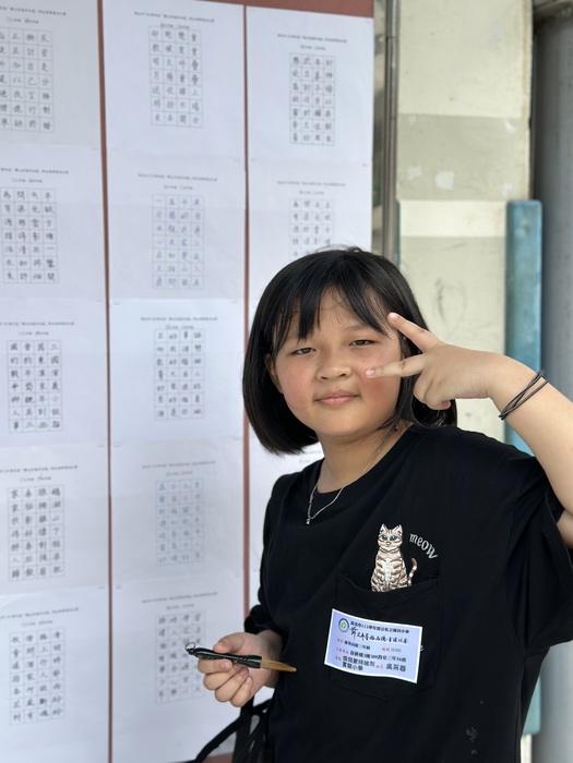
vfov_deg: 39.7
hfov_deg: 30.3
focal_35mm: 48
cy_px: 382
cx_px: 286
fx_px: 1059
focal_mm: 6.86
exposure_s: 1/1613
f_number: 1.78
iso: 80
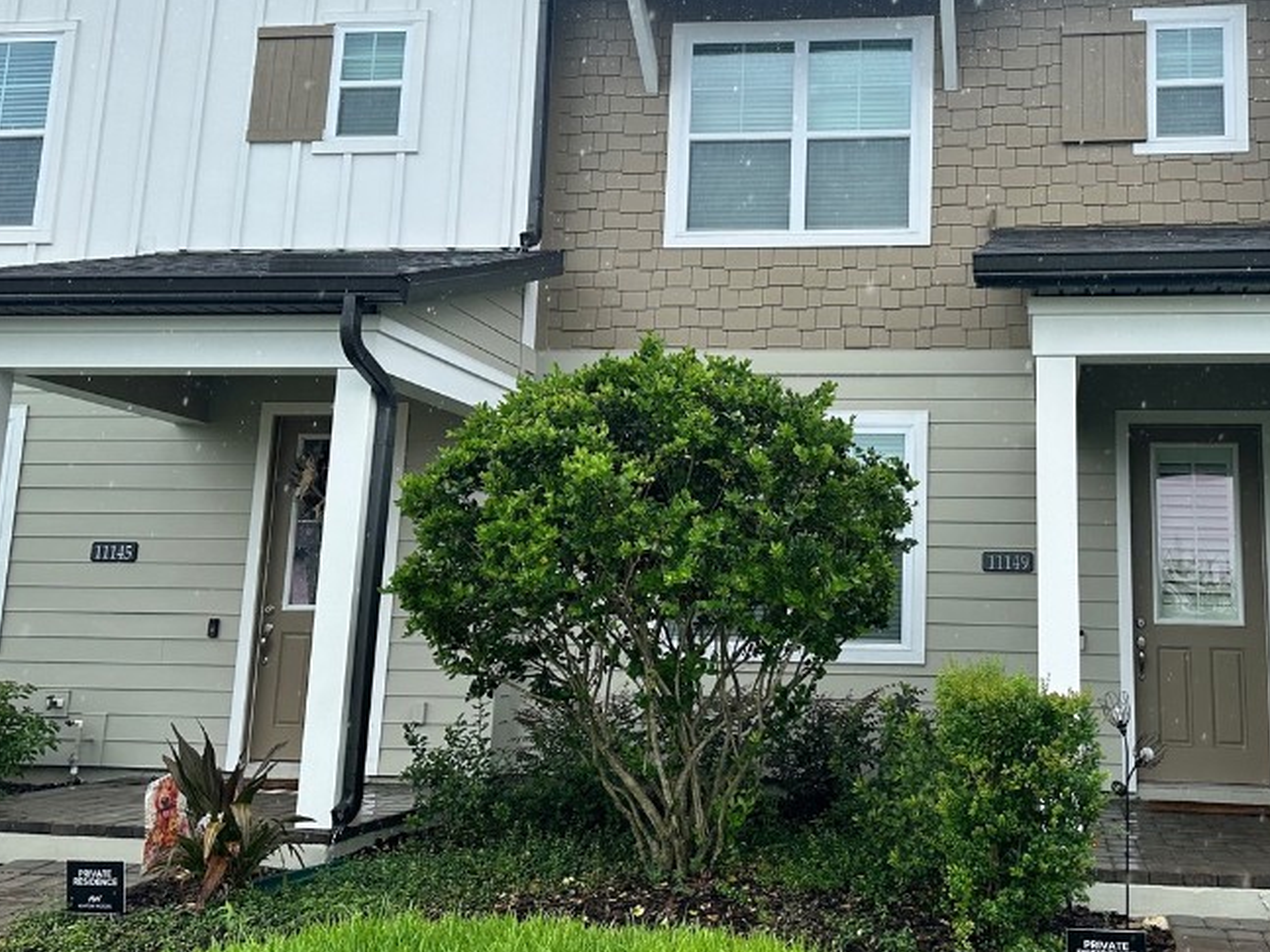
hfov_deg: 47.6
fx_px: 1394
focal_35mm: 38
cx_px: 911
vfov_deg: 37.5
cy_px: 369
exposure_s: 1/1272
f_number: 1.78
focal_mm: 6.86
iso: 80
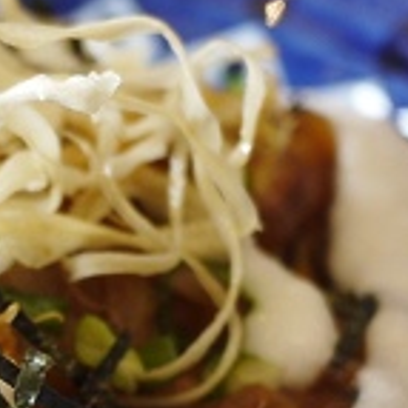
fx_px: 1480
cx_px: -123
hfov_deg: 15.0
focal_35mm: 111
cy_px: 394
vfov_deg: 15.4
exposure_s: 1/125
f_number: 2.5
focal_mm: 14
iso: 250
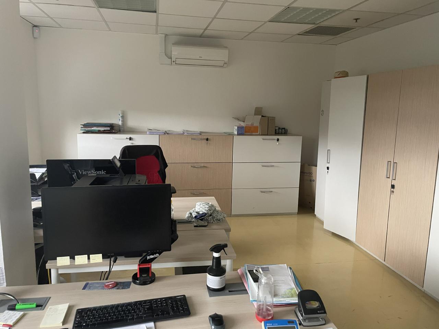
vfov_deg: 53.1
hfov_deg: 67.3
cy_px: 164
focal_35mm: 26
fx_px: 330
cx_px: 220
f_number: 1.6
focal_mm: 4.2
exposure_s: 1/60
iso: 400
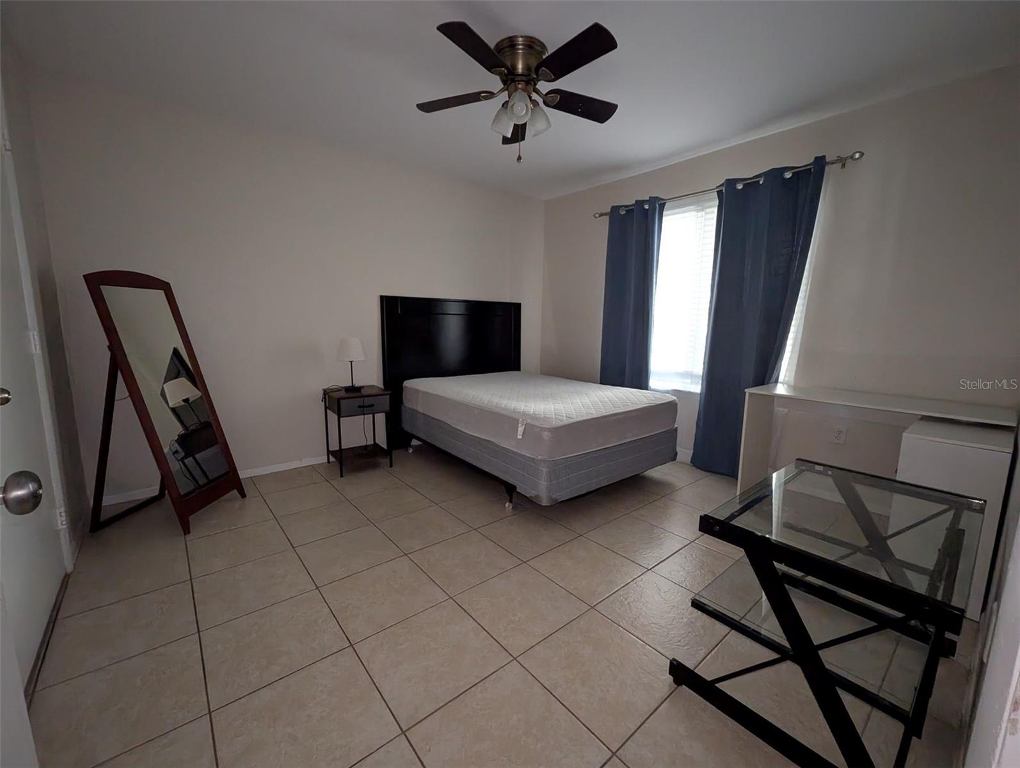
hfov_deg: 106.1
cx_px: 510
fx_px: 384
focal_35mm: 13
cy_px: 384
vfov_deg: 90.1
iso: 1304
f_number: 2.2
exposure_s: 1/30.3
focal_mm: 1.95
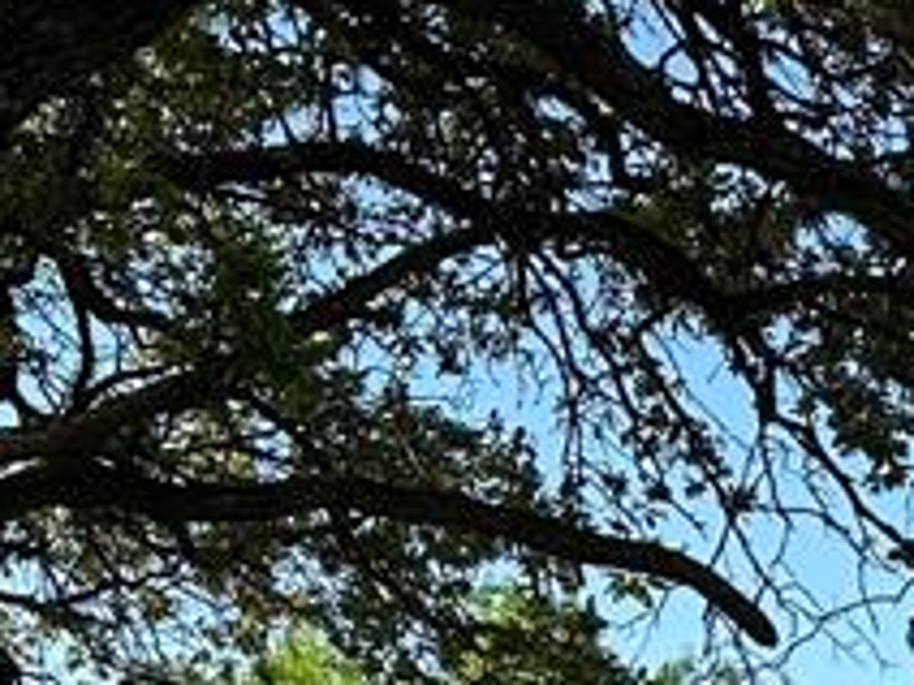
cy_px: 1280
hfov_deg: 15.4
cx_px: 1462
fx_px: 3063
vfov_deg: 11.7
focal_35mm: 116
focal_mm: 6.86
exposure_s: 1/1304
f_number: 1.78
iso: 80
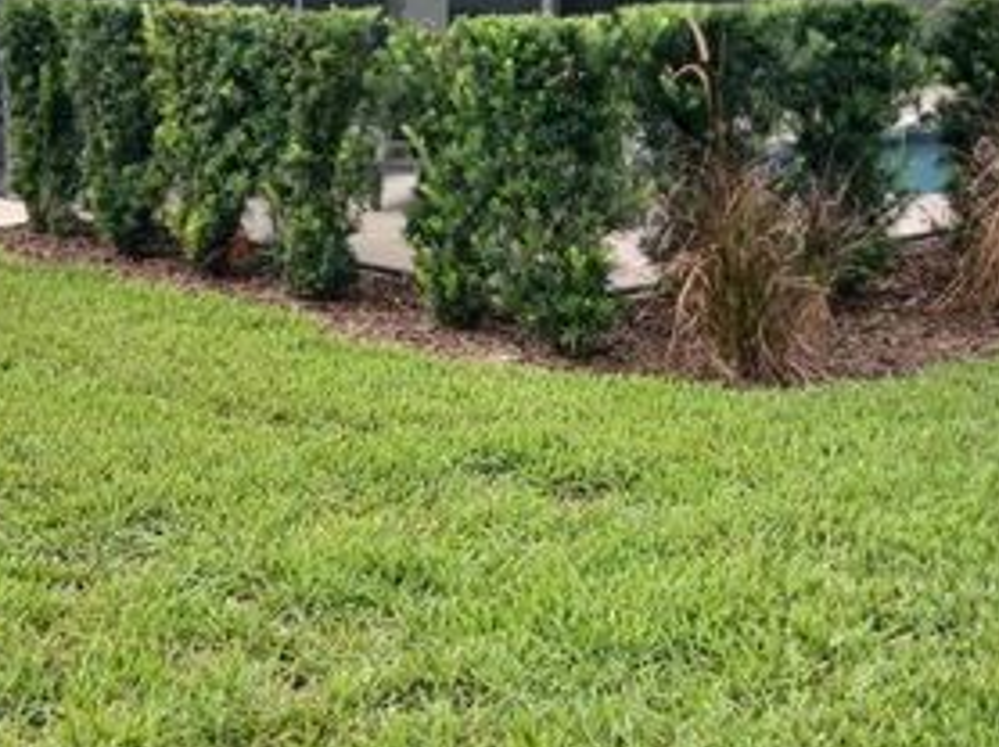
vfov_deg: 21.4
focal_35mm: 66
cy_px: -11
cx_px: 523
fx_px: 1903
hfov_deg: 29.4
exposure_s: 1/122
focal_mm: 3.98
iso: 20
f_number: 1.8
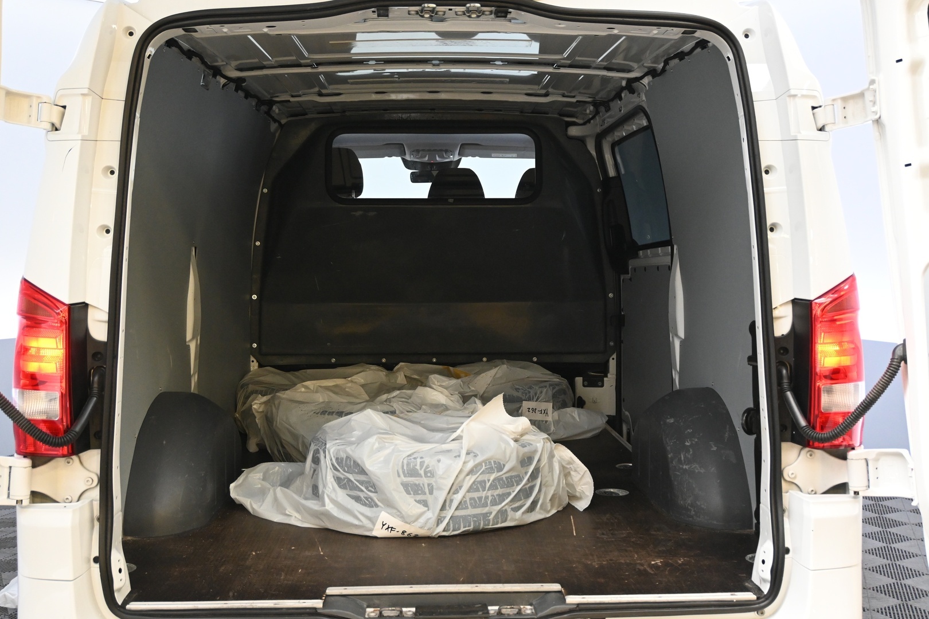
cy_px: 310
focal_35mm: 39
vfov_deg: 34.2
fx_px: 1006
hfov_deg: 49.6
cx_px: 464
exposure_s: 1/40
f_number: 4.5
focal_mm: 26
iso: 2200
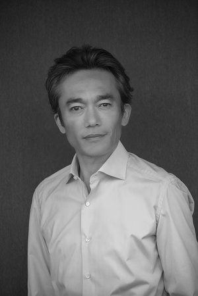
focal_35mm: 170
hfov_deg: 8.1
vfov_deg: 12.1
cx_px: 99
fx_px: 1402
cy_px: 148
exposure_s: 1/320
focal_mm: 170
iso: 2000
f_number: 6.3
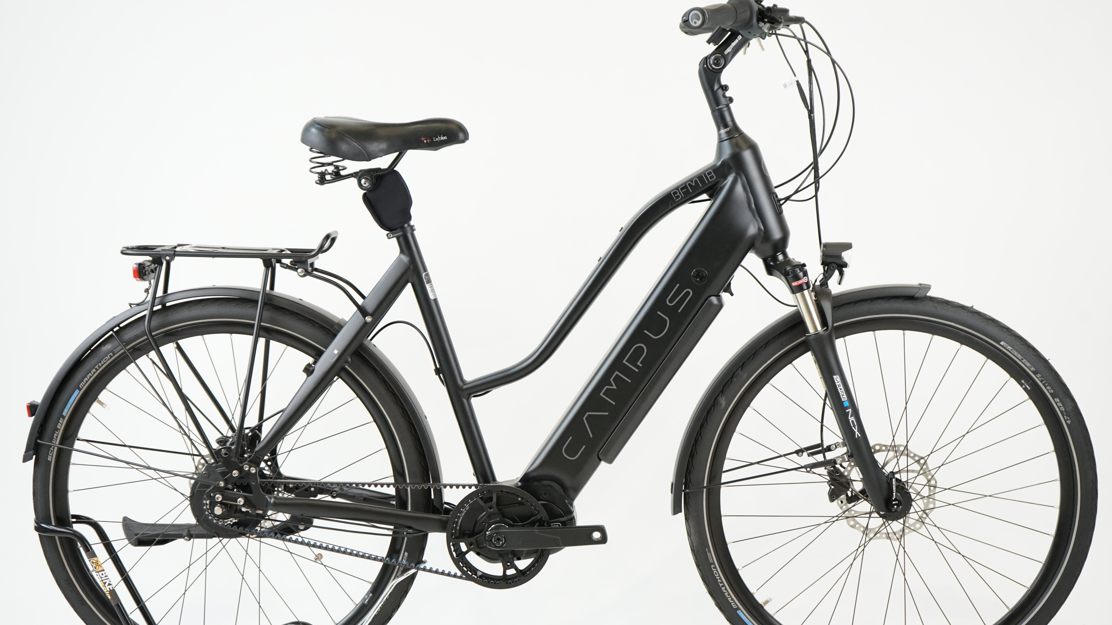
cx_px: 557
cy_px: 333
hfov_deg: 33.3
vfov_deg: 19.1
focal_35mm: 63
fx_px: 1858
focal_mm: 60
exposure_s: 1/200
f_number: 5.6
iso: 2000
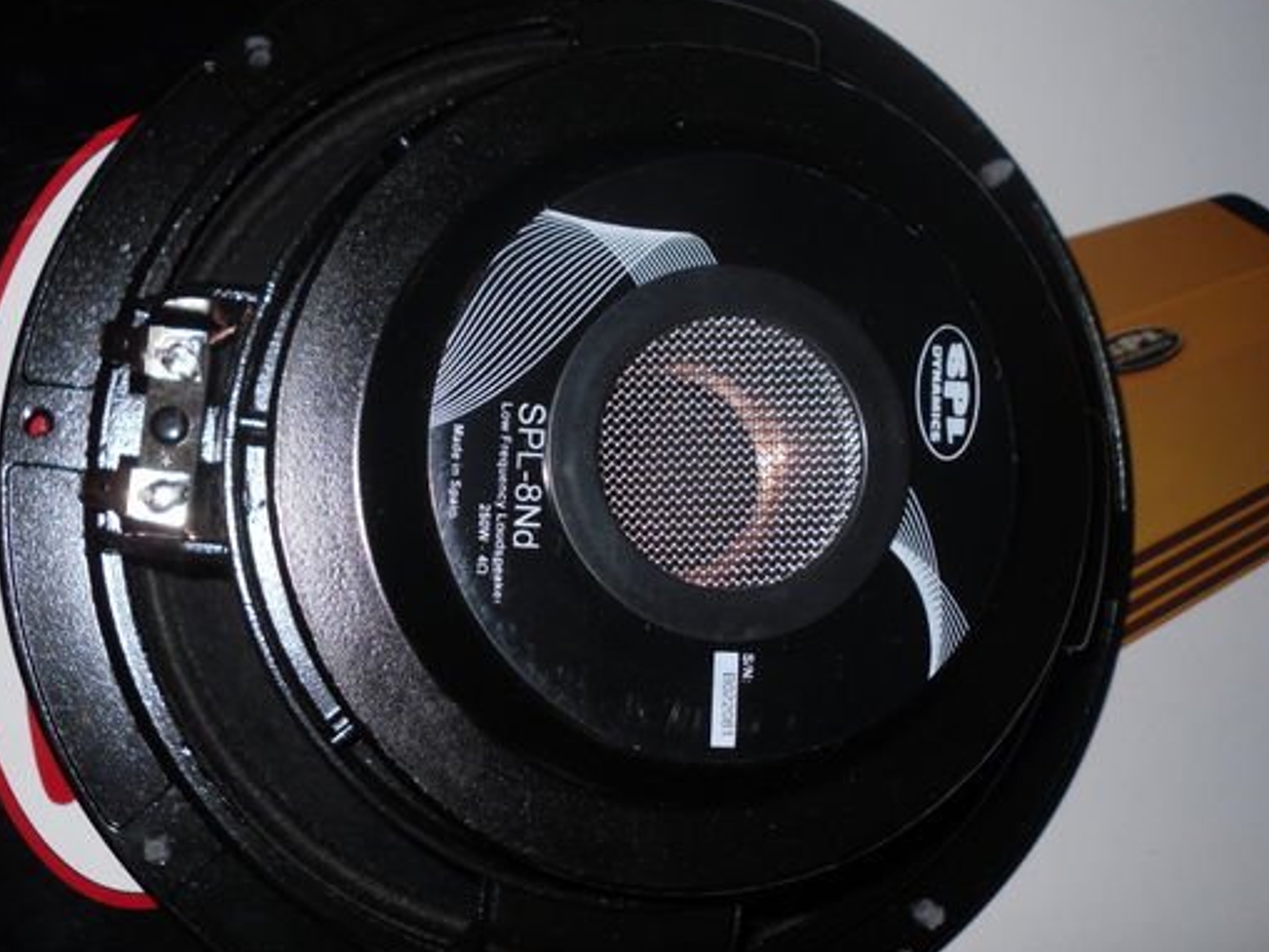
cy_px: 483
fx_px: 1613
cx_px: 544
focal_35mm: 44
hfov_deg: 42.8
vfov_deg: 32.9
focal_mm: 6.3
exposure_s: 1/45
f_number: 7.6
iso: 80
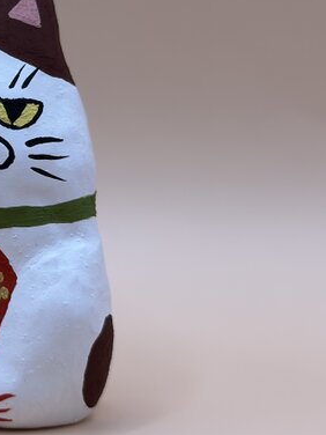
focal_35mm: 109
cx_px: -75
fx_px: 1369
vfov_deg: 18.0
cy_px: 178
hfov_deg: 13.2
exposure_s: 1/343
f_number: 1.78
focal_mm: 6.86
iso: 80
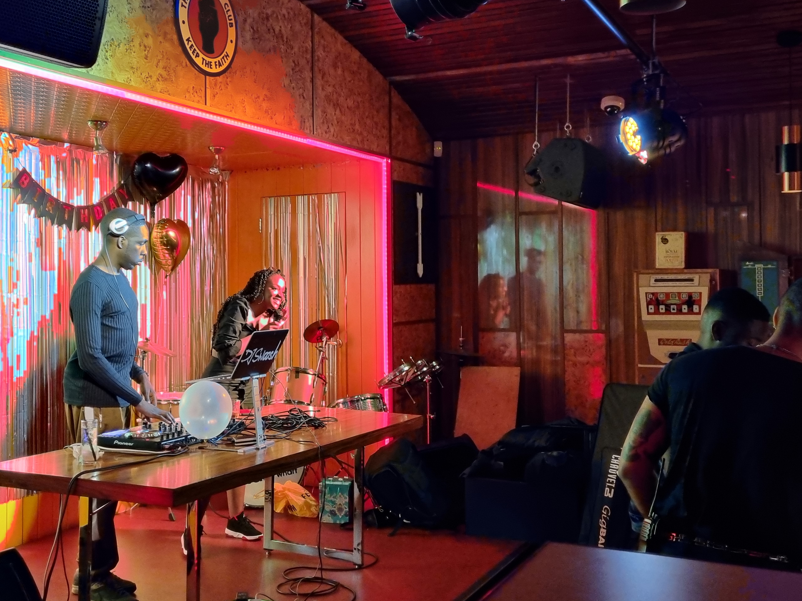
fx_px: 950
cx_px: 306
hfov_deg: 45.4
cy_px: 255
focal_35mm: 41
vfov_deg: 35.1
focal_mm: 5.4
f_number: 1.8
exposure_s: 1/41
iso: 250
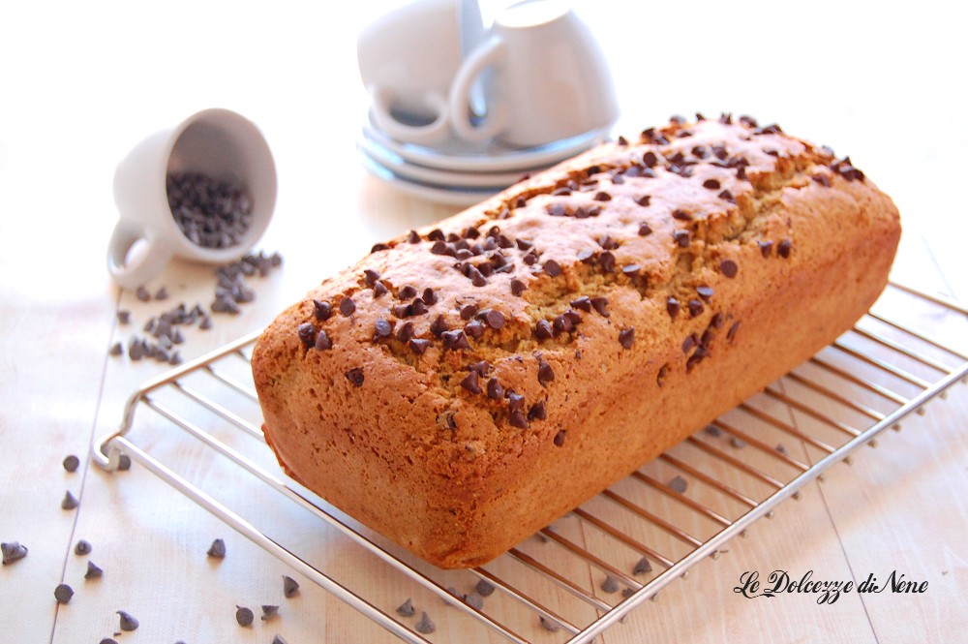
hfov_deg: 31.9
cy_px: 322
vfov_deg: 21.5
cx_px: 484
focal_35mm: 63
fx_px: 1693
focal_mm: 42
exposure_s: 1/20
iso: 800
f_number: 5.3
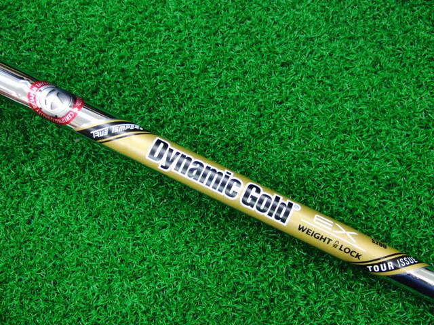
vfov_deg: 38.7
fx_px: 464
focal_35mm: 37
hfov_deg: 50.1
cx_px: 217
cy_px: 162
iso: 400
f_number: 3.6
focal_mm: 6.42
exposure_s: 1/30
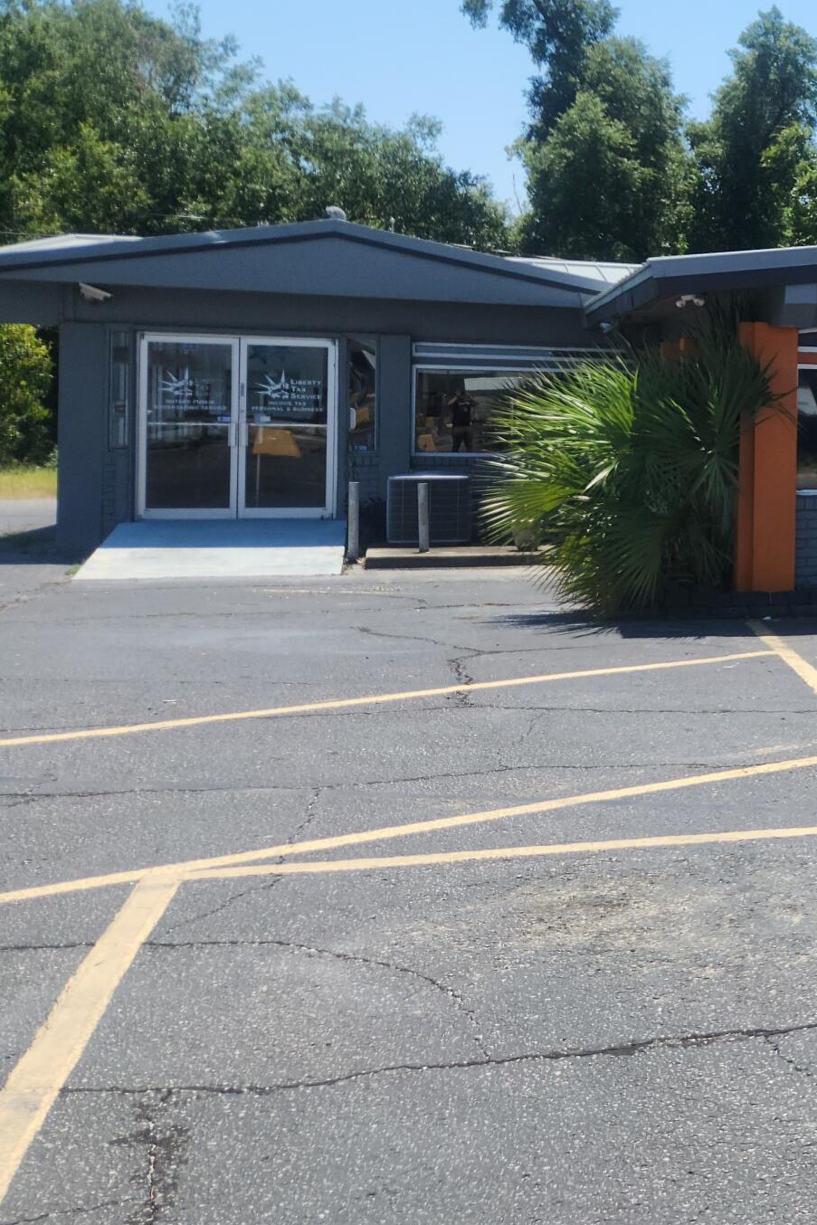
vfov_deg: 37.3
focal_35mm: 53
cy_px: 453
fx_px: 1804
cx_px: 1313
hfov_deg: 20.7
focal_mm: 5.4
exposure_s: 1/1145
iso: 20
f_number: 1.8
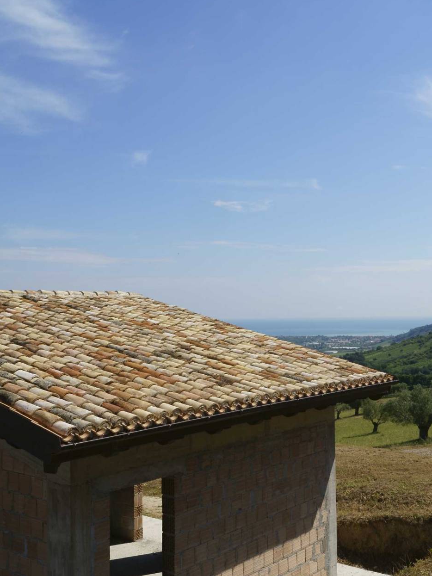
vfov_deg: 46.8
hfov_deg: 35.7
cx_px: 280
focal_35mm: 40
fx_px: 665
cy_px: 285
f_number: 16
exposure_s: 1/125
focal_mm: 18
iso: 100
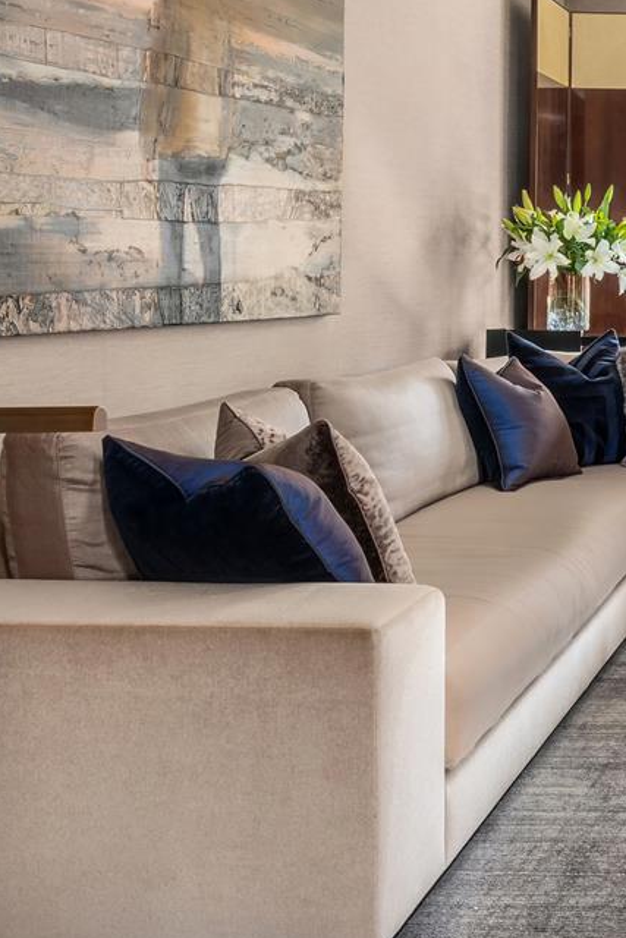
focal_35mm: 48
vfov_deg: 40.3
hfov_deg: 23.3
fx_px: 1251
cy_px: 277
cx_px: 909
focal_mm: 16
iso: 500
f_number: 19
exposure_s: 1.5
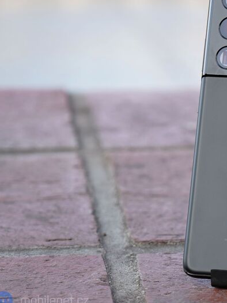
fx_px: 1076
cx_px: 263
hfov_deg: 11.8
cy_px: 134
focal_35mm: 123
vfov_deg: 16.0
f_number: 4
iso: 100
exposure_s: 1/125
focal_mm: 70
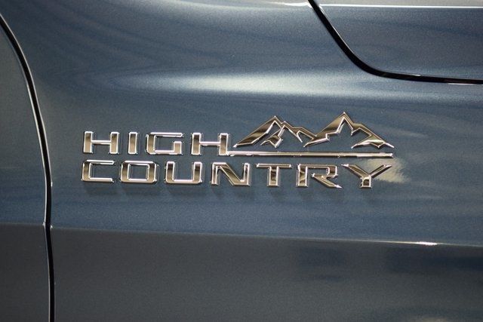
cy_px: 161
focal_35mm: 93
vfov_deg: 14.7
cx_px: 242
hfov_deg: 21.9
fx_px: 1248
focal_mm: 62
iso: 1600
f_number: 2.8
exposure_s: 1/125
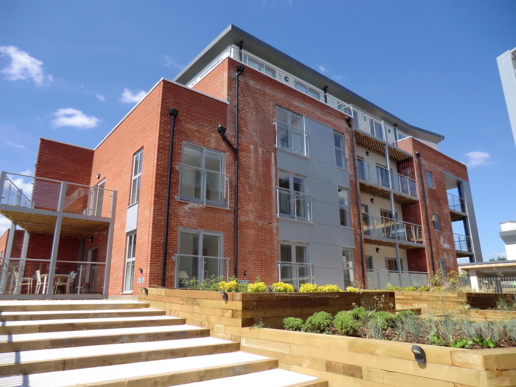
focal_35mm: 24
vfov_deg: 56.8
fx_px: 358
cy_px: 194
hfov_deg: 71.6
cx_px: 258
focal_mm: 4.3
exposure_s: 1/640
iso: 64
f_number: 3.2
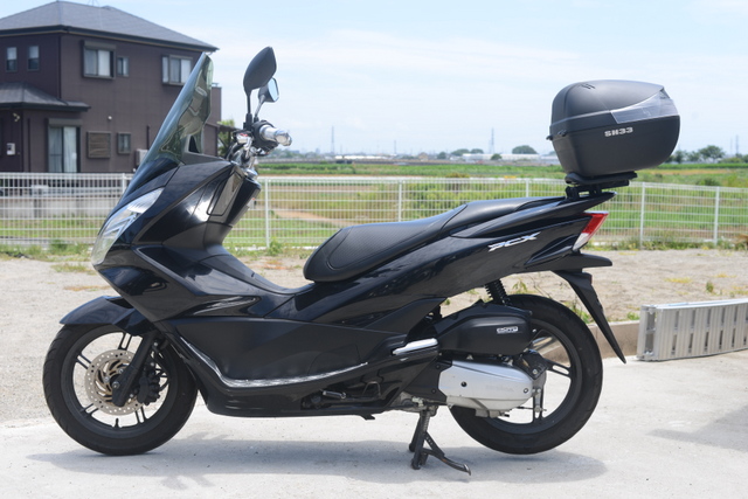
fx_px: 1039
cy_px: 250
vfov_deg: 27.0
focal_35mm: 50
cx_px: 374
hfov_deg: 39.6
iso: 100
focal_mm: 50
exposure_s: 1/200
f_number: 7.1
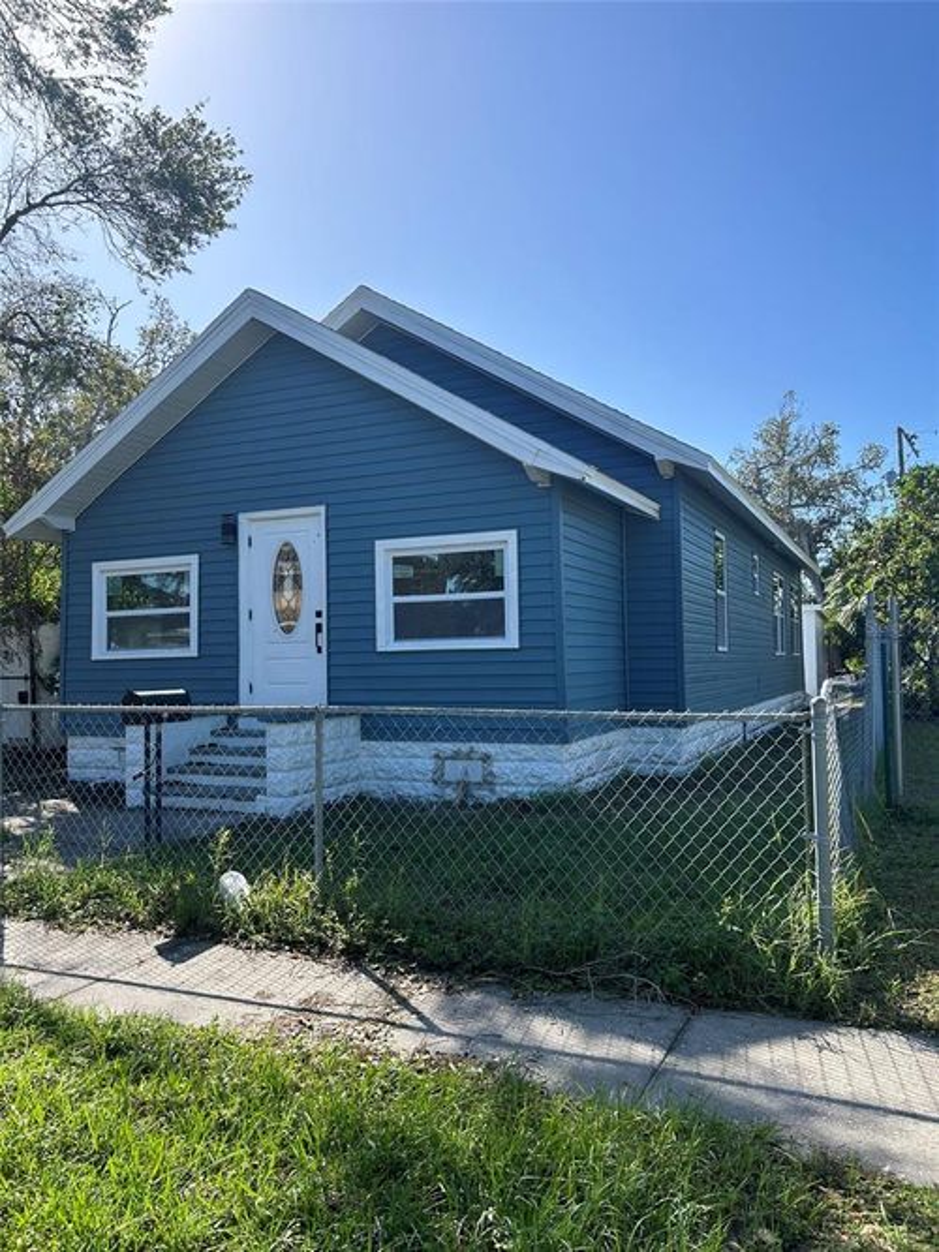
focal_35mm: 26
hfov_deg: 53.0
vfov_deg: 67.3
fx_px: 941
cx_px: 470
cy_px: 626
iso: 50
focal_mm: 5.7
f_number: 1.5
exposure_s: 1/2632
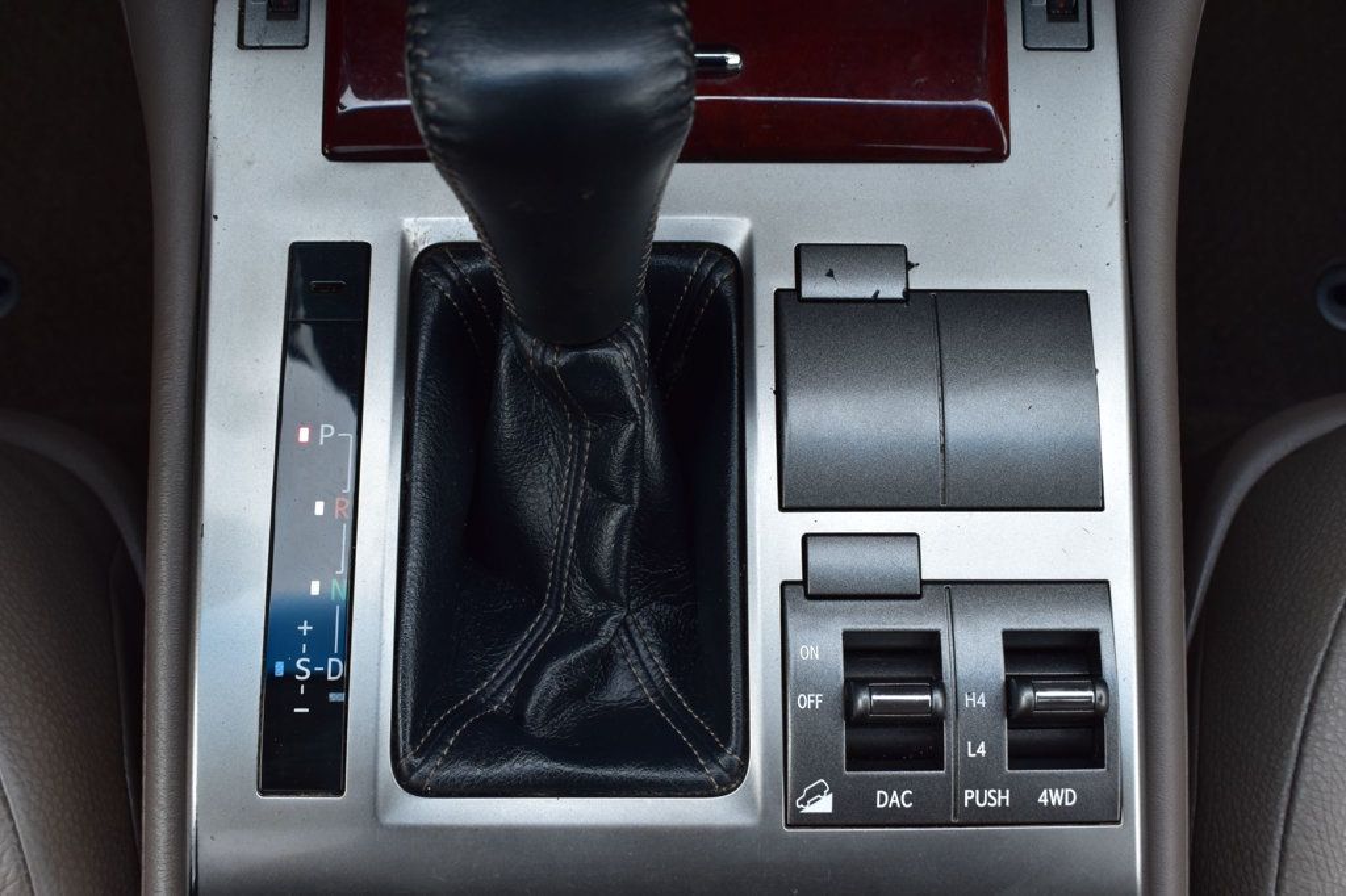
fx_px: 1402
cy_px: 448
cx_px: 673
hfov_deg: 51.3
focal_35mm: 38
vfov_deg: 35.5
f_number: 9
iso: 400
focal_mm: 25
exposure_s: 1/100
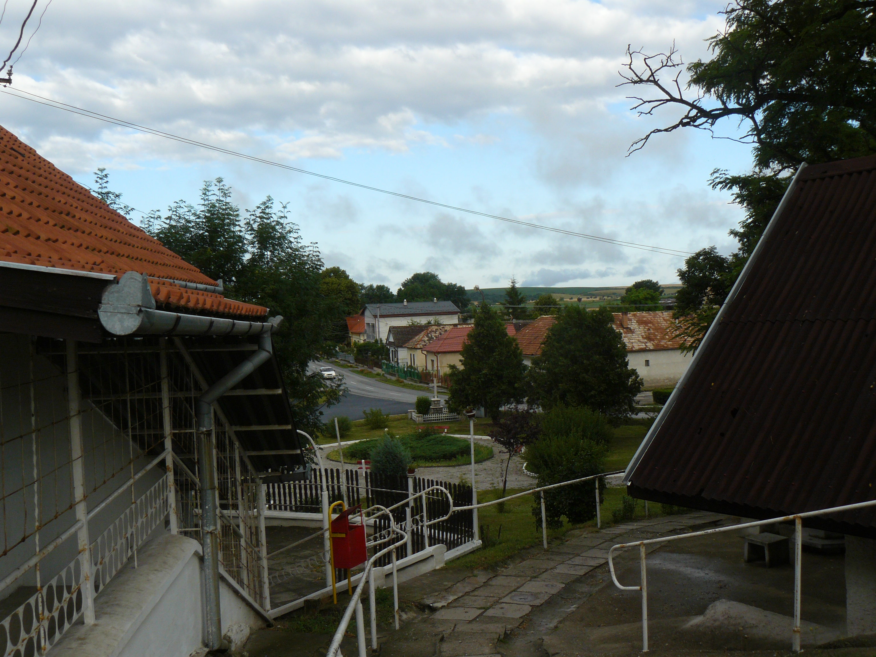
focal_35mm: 36
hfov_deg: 51.4
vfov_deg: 39.7
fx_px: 911
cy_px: 328
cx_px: 438
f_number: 5.6
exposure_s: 1/250
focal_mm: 6
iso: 100
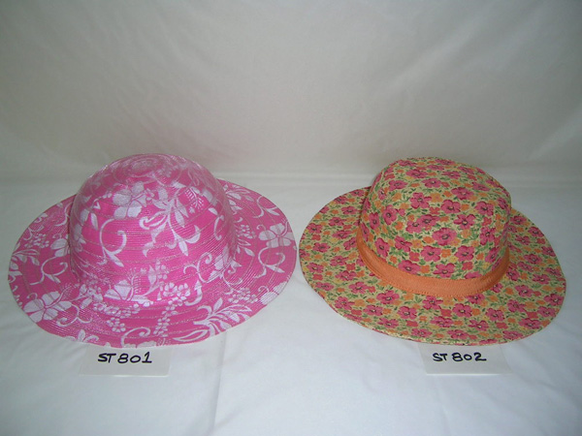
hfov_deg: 52.6
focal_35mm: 35
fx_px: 588
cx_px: 291
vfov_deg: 40.7
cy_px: 218
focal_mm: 5.4
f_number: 2.8
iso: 50
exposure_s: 1/60.1
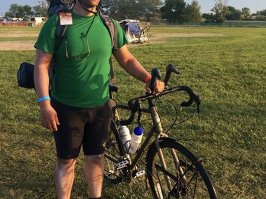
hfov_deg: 38.1
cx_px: 117
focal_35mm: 50
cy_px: 98
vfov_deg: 29.1
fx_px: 384
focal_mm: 4.15
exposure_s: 1/186
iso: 32
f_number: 2.2
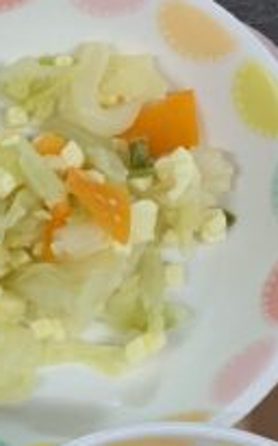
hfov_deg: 11.1
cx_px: -343
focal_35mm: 103
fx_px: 1249
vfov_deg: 19.3
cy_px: 505
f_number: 1.8
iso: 64
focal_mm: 4.25
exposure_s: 1/60
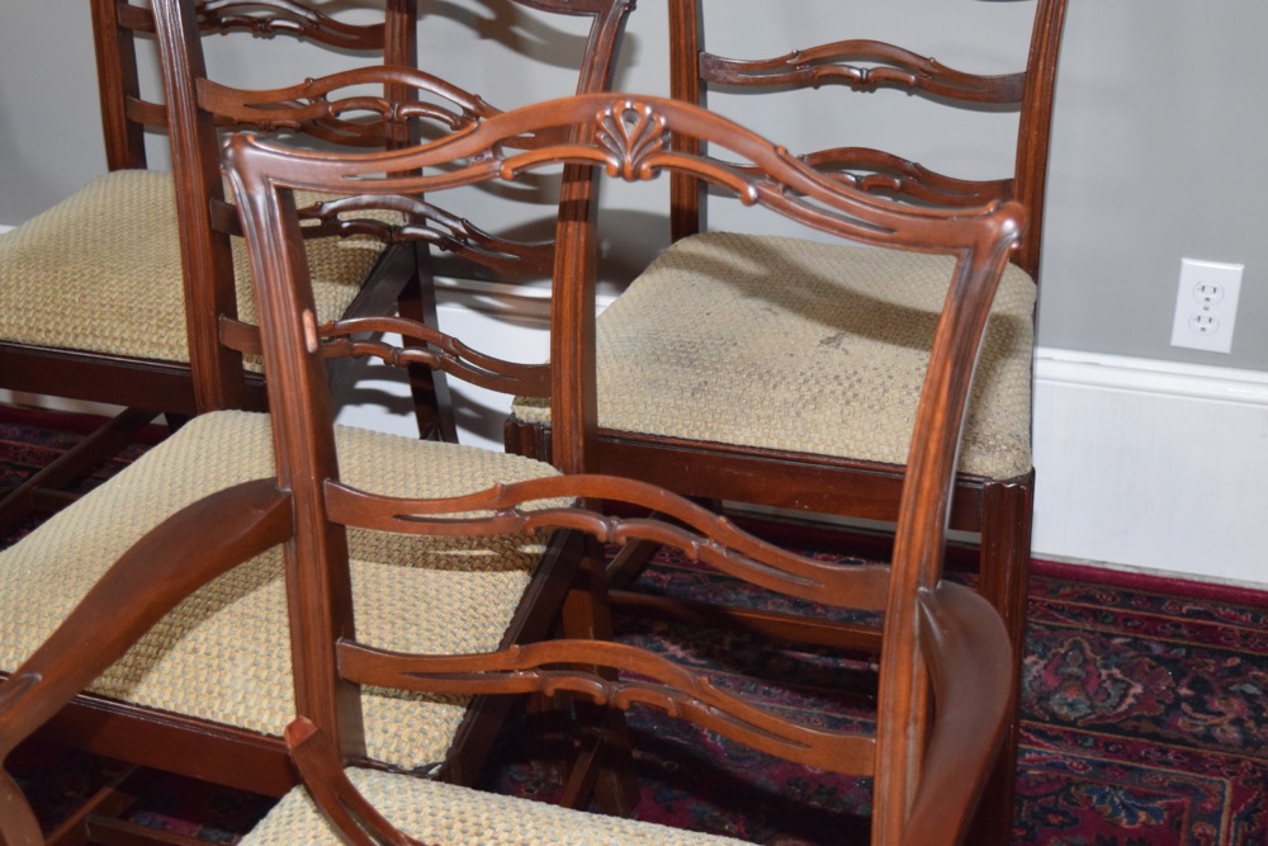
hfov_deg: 35.0
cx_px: 634
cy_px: 423
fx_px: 2008
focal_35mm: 57
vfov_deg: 23.8
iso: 3200
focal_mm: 38
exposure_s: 1/60
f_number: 4.8
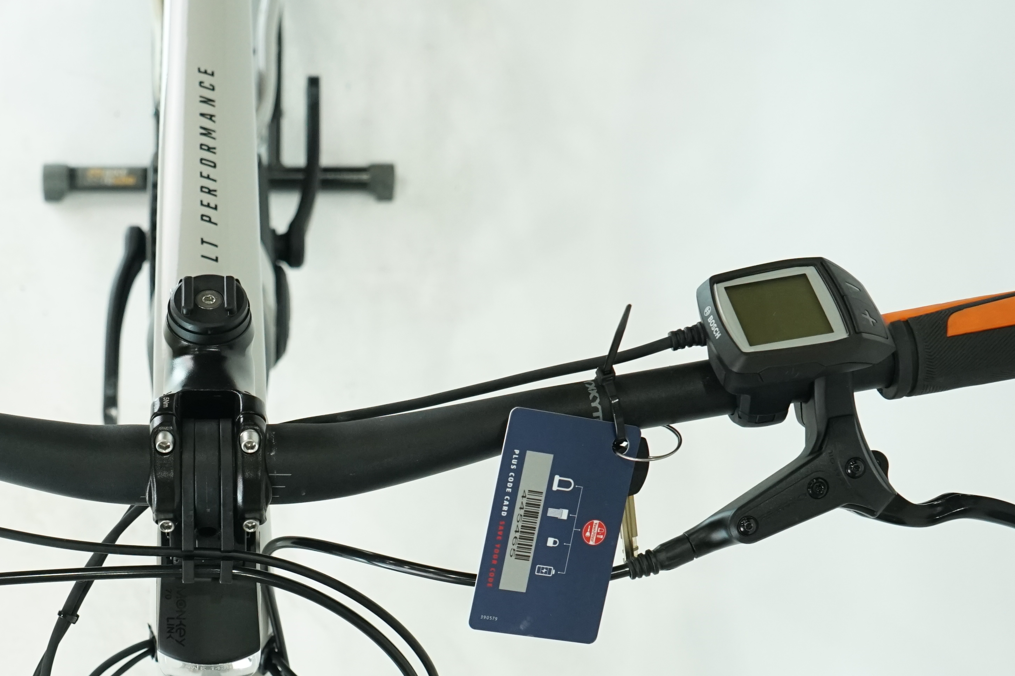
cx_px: 222
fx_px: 1635
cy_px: 649
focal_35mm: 58
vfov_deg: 22.6
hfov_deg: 33.6
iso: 1600
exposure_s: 1/200
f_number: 5.6
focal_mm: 28
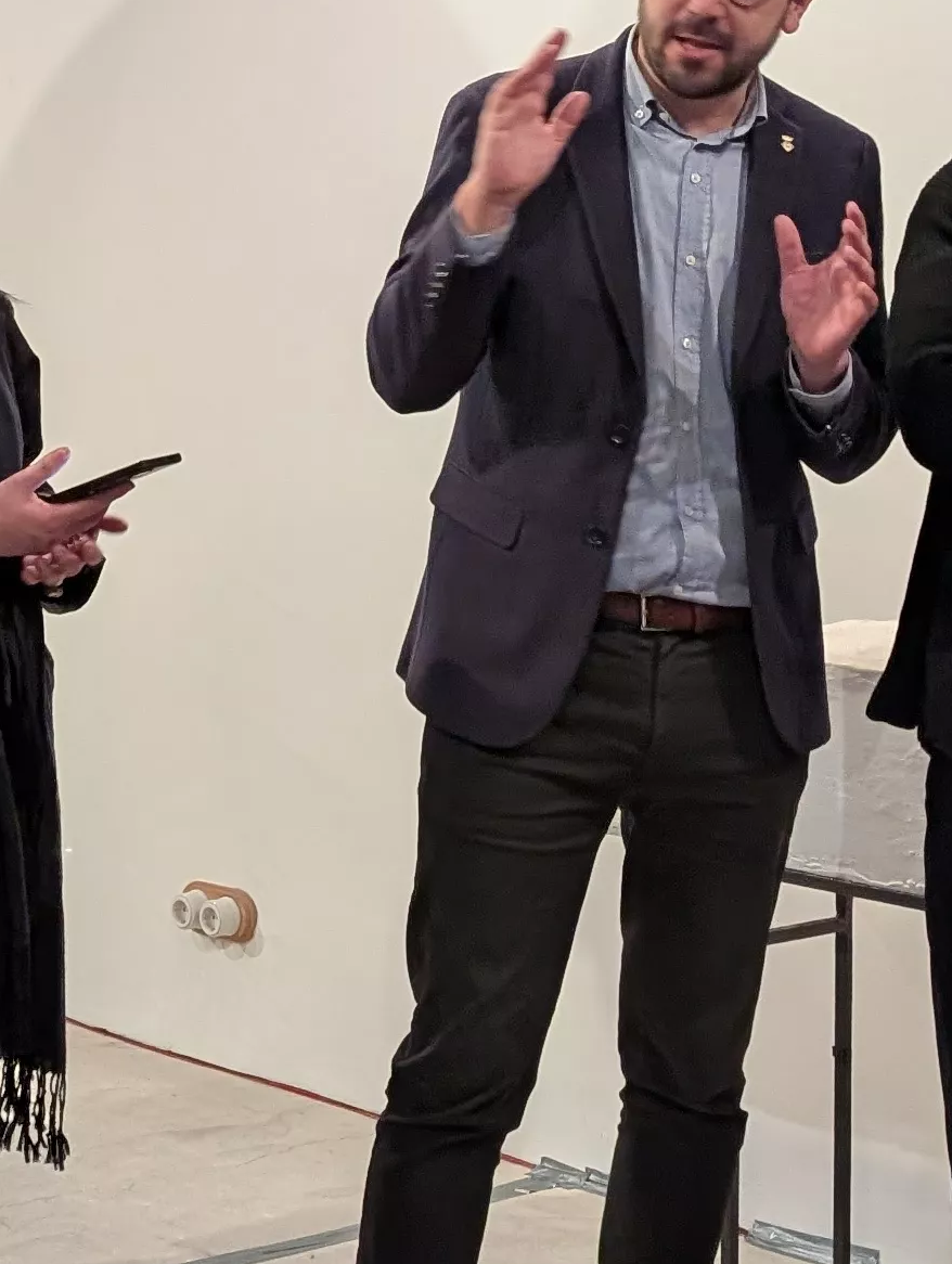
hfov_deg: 17.2
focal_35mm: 84
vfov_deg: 22.5
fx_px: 3072
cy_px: 57
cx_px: 16
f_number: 1.68
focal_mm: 6.9
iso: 366
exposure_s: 1/50
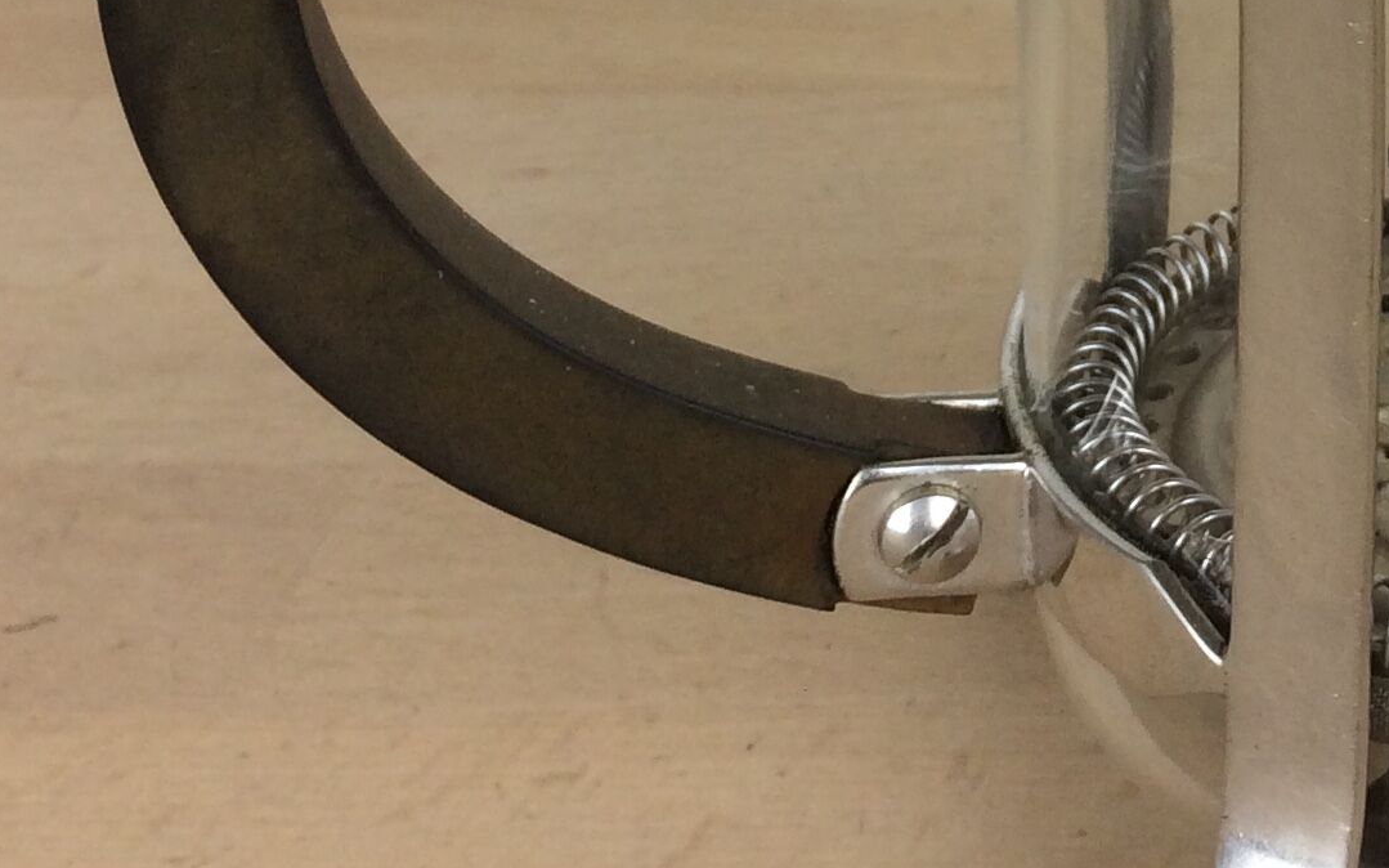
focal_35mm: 93
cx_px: 1344
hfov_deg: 21.6
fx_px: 3520
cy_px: -676
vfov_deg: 12.8
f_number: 2.2
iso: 50
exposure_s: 1/100
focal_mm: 4.15
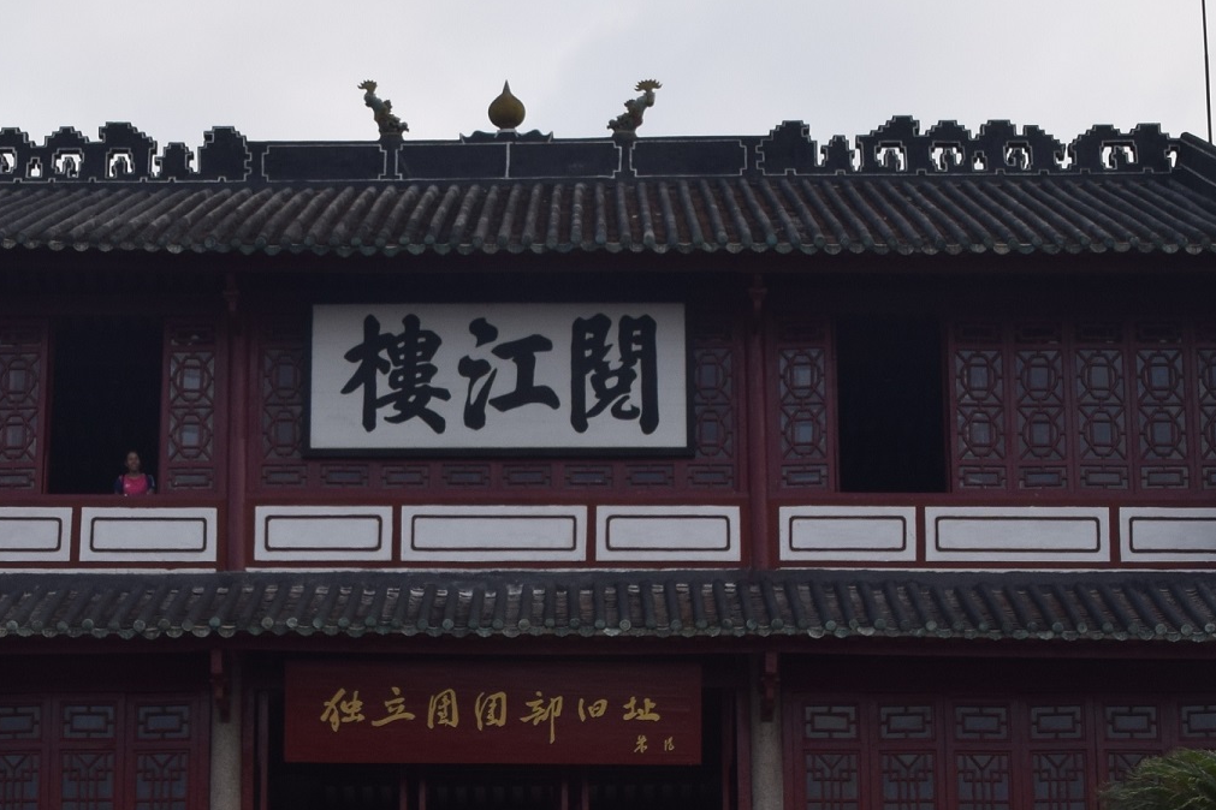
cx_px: 503
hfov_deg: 21.7
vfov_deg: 14.3
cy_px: 821
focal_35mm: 94
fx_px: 3175
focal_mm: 22
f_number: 9
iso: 100
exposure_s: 1/320
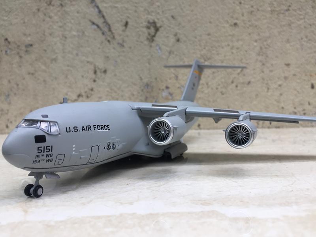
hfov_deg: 61.7
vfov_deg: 48.2
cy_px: 118
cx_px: 158
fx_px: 265
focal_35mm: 29
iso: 40
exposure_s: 1/100
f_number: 2.2
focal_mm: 4.15
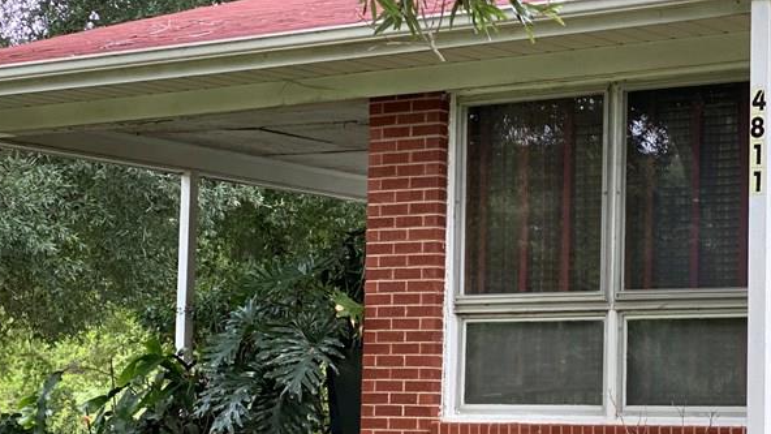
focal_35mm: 98
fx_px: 2003
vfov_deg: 12.3
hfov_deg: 21.6
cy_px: 311
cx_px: 564
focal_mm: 6
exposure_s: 1/122
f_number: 2
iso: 100
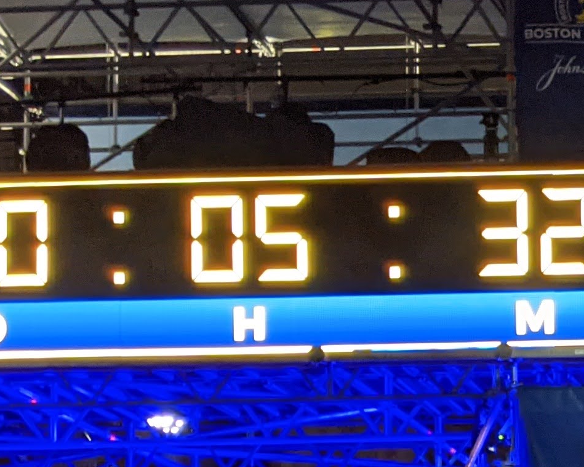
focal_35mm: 112
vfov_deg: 13.0
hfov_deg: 15.6
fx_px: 1936
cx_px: 910
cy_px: 709
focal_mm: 4.44
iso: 233
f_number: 1.8
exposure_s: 1/24
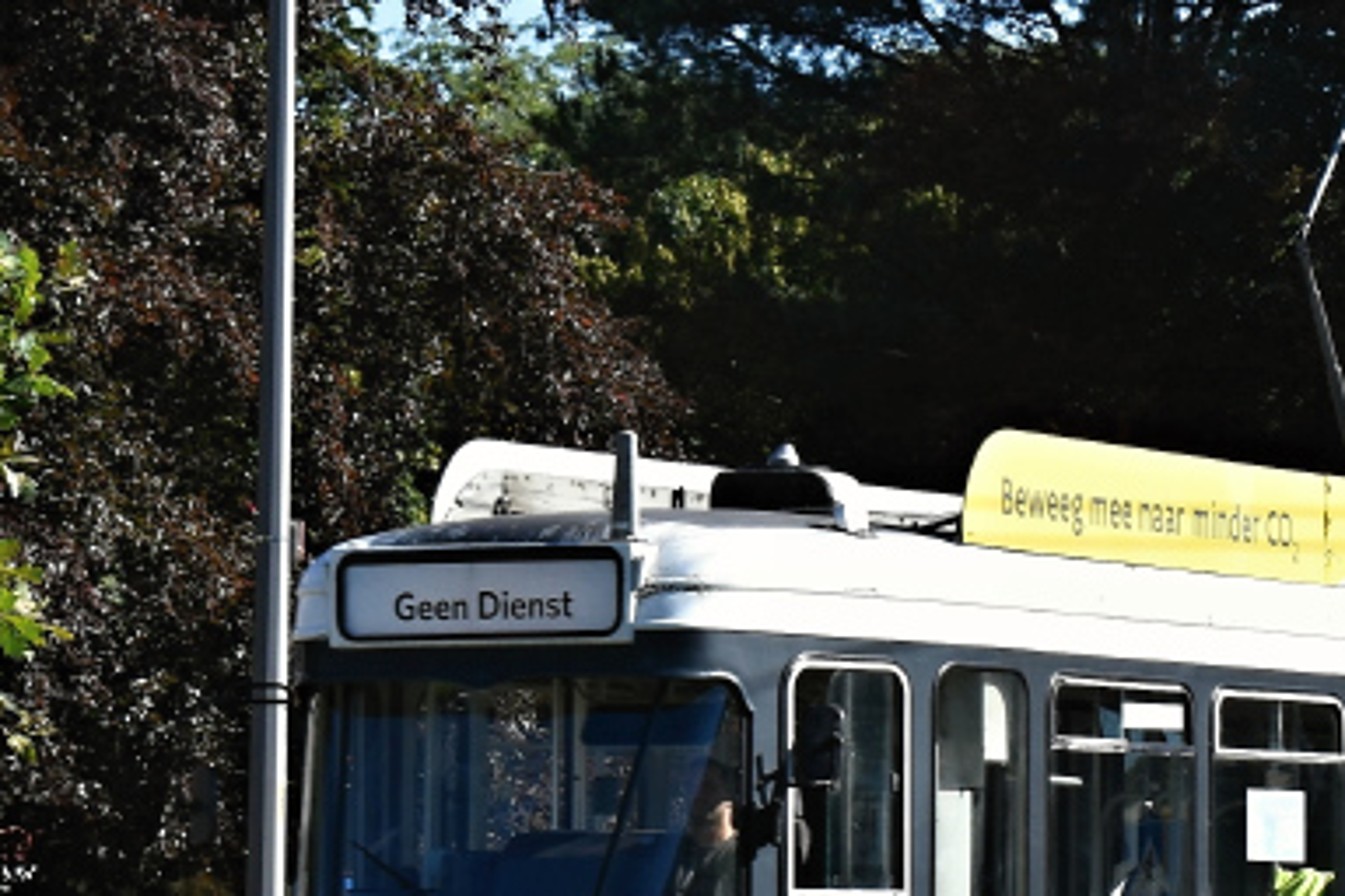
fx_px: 7584
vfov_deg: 6.8
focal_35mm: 203
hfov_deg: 10.1
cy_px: 590
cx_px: 1177
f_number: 9
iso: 200
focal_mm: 40
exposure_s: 1/320
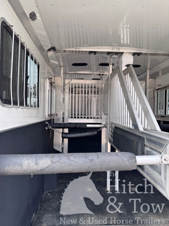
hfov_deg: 56.8
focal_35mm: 24
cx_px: 84
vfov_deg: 71.6
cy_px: 113
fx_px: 156
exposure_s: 1/180
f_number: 1.78
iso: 64
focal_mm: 6.76
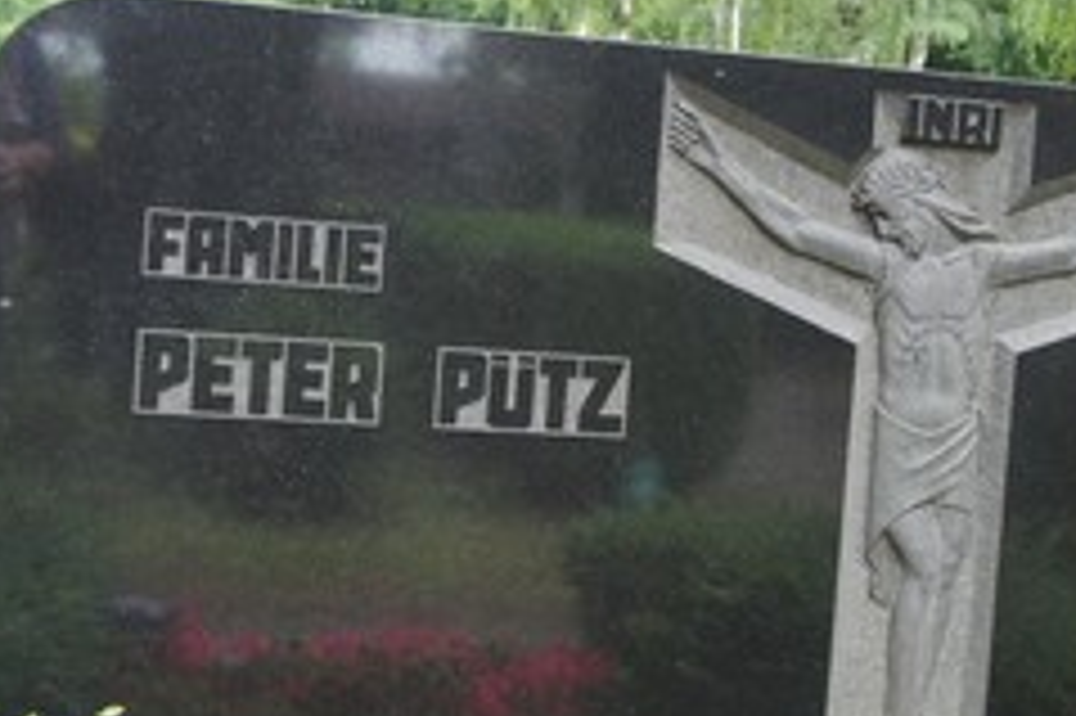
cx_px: 662
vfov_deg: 17.5
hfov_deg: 26.0
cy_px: 383
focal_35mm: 78
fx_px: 2329
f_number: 4.5
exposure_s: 1/250
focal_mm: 27
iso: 800
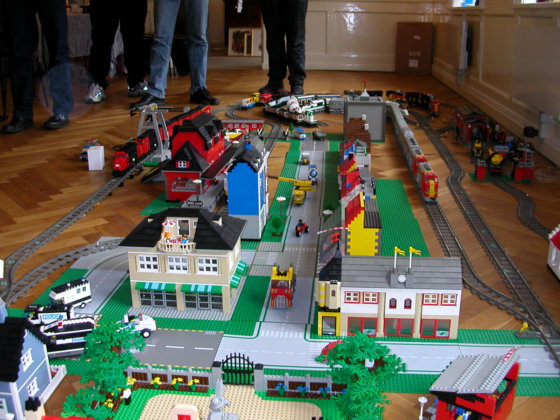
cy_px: 210
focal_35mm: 37
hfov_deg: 50.1
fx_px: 599
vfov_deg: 38.7
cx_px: 280
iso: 100
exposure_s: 1/30
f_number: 2.7
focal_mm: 5.6
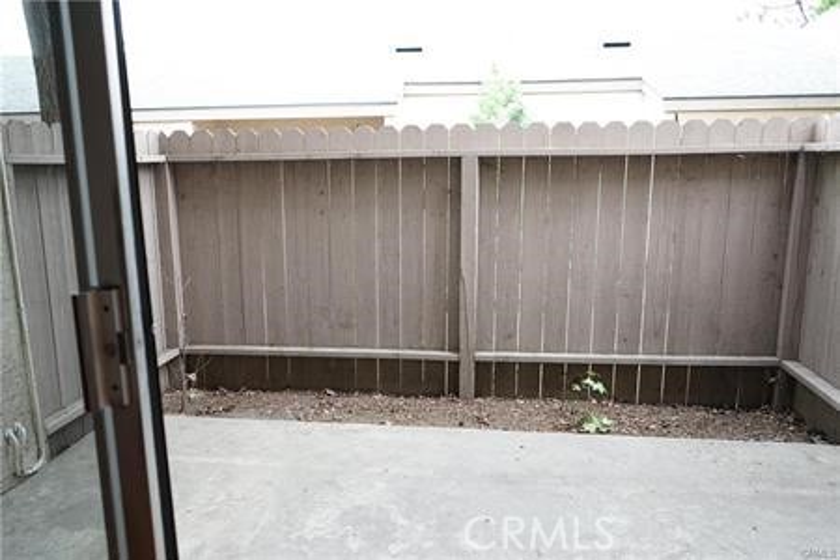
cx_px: 420
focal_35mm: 28
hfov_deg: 65.5
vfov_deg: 46.4
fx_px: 653
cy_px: 280
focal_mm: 28
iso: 160
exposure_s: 1/30
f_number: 3.5
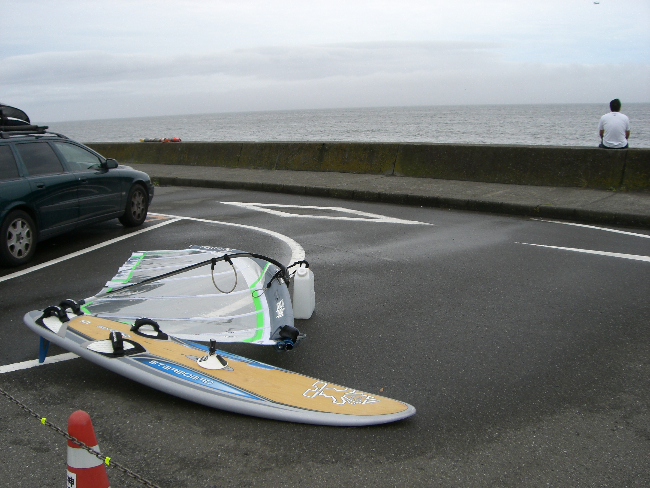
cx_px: 325
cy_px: 244
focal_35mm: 38
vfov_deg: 37.7
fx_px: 714
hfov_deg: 49.0
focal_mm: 6.2
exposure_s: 1/640
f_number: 4.3
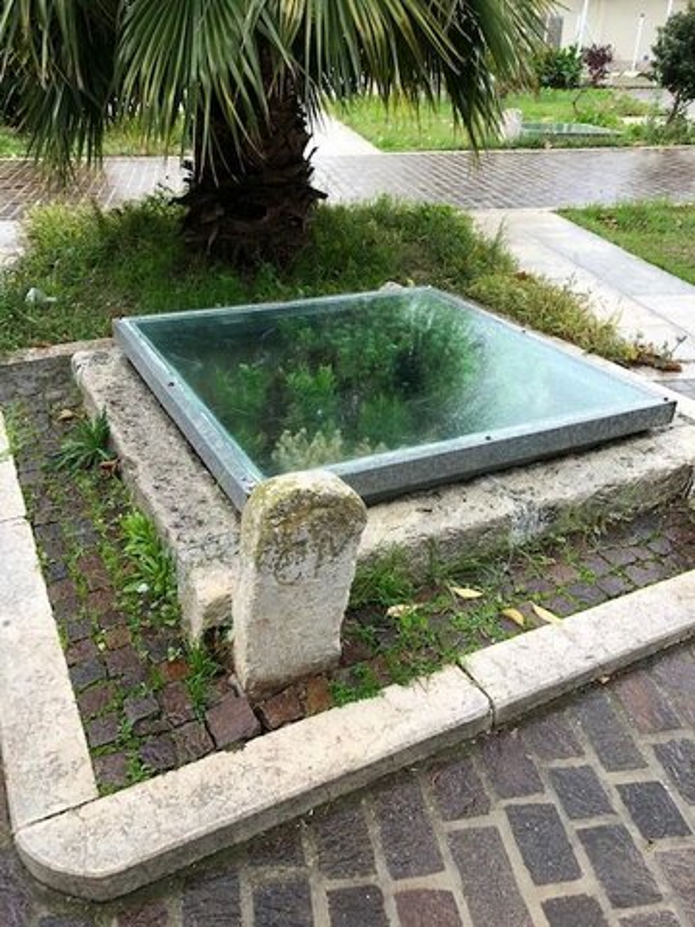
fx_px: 750
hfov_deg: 49.7
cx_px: 348
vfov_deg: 63.4
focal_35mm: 28
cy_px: 464
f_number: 1.8
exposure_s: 1/120
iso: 50
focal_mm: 3.99
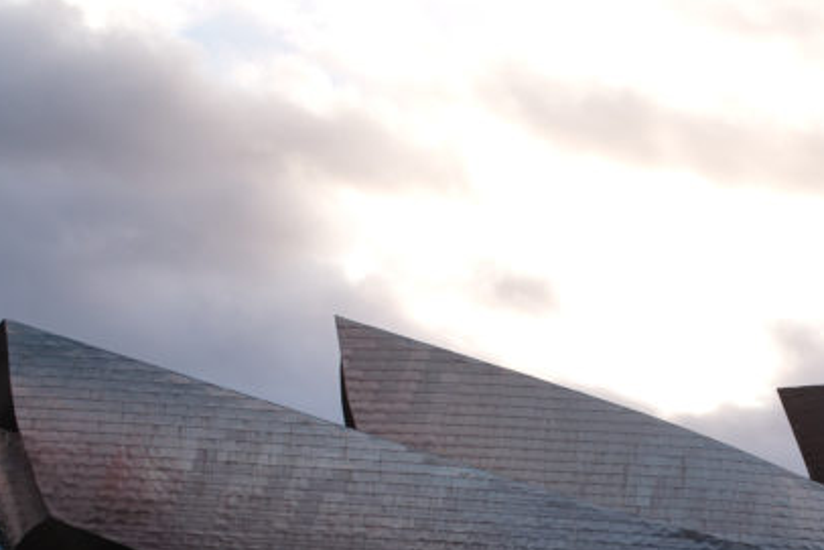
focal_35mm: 101
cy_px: 525
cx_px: 731
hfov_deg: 19.8
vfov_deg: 13.4
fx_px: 2312
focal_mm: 24.2
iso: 100
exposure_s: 1/250
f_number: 4.5
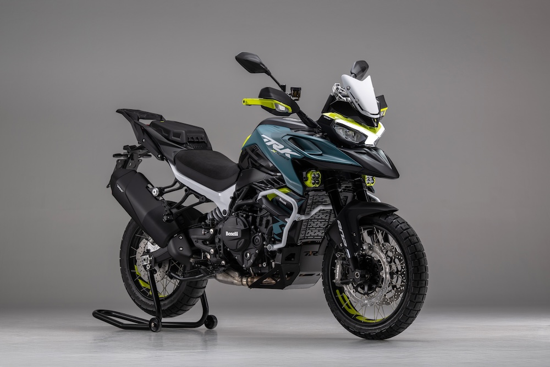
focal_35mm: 135
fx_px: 2063
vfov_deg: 10.2
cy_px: 184
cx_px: 275
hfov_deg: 15.2
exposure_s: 1/3
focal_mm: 135
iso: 64
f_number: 7.1
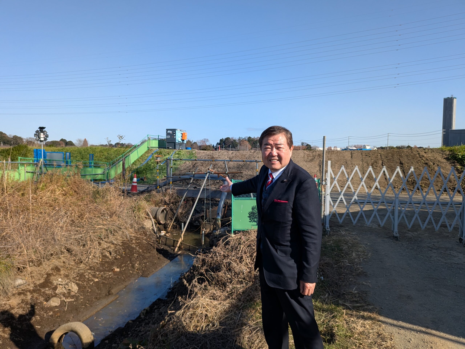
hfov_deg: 71.6
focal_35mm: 24
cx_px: 232
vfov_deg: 56.8
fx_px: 322
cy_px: 174
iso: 50
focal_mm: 4.53
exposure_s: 1/2381
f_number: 1.7
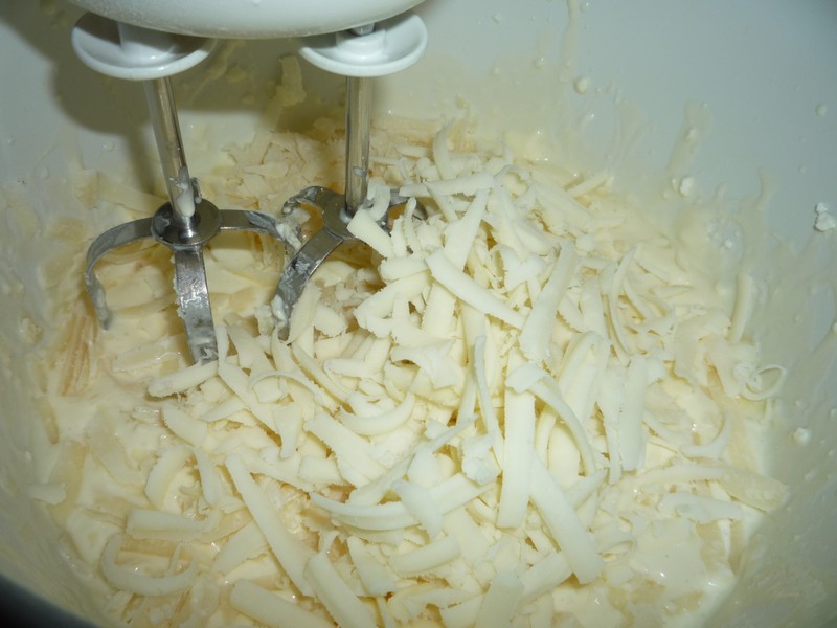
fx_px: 725
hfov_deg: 60.0
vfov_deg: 46.8
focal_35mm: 30
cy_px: 314
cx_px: 418
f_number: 4
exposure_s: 1/30
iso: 100
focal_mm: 5.2
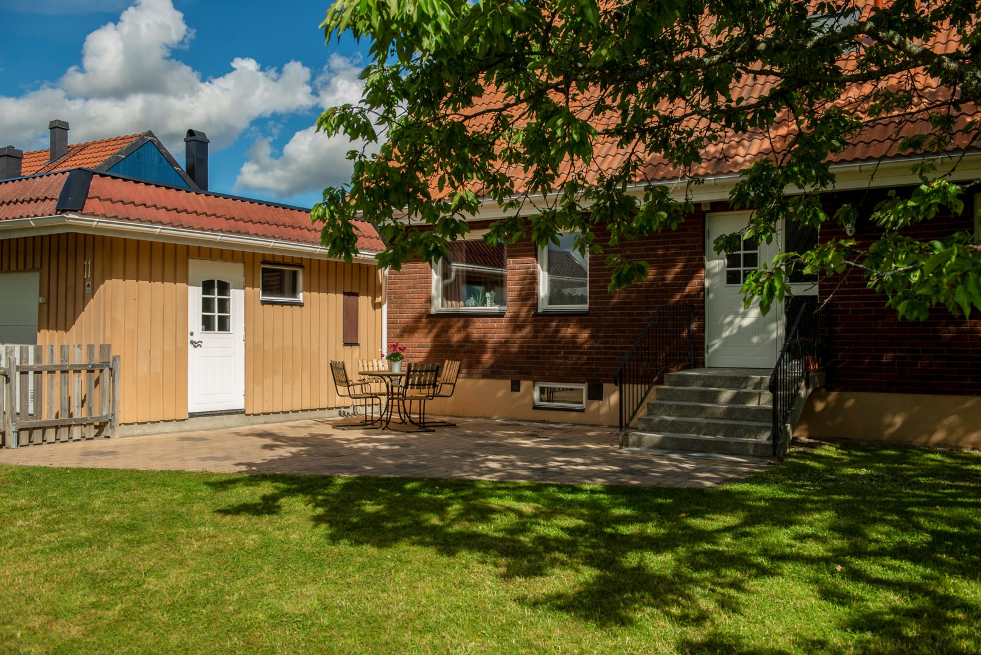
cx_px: 490
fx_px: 927
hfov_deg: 55.8
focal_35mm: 34
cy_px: 328
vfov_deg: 38.9
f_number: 5.6
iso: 100
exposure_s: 1/500
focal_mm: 34
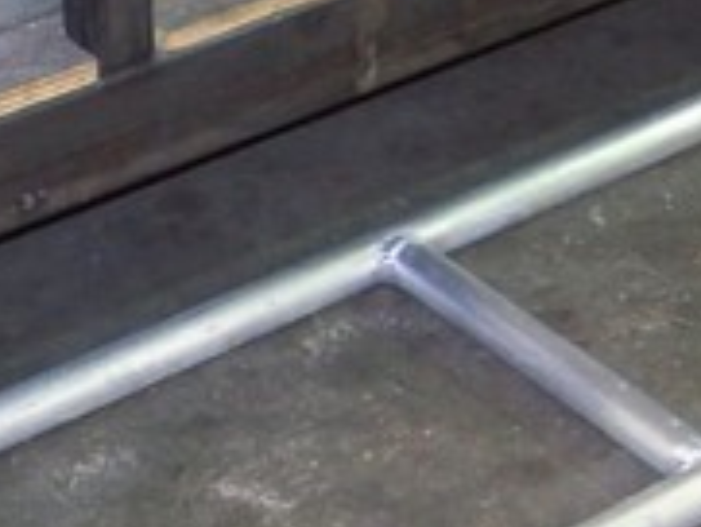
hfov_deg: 14.2
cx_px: 407
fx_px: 2817
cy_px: 455
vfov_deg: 10.6
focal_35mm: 139
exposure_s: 1/30
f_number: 2.8
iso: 200
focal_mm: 5.85
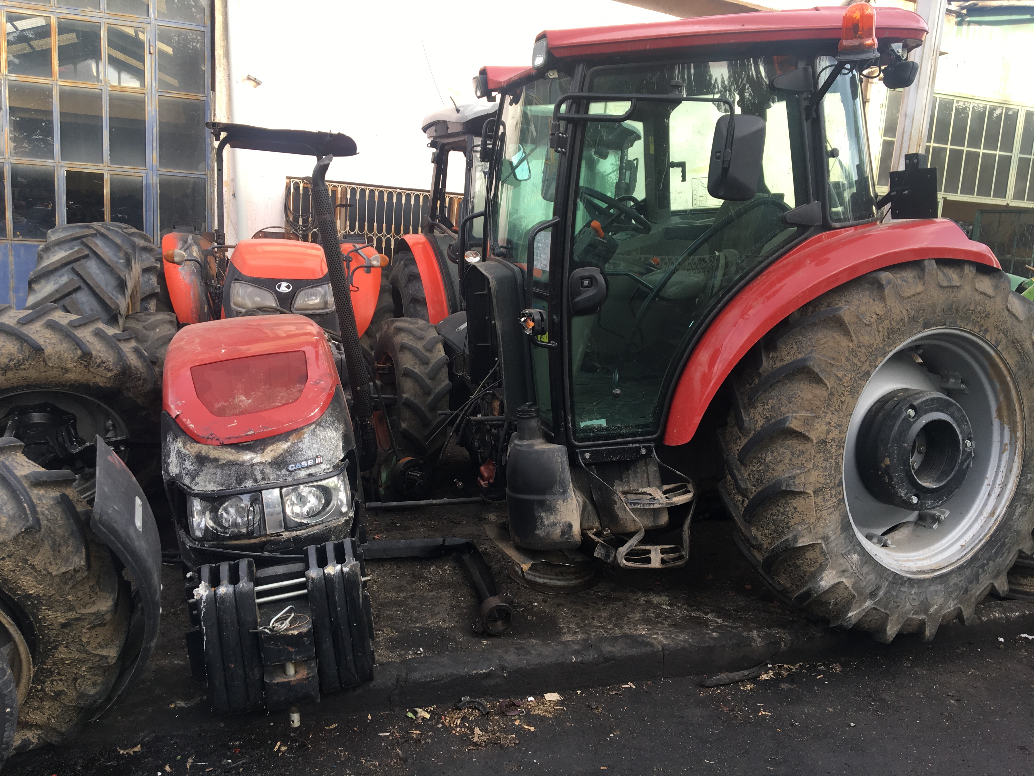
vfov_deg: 48.2
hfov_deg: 61.7
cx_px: 517
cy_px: 388
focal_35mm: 29
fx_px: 866
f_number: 2.2
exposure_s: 1/121
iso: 25
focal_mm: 4.15
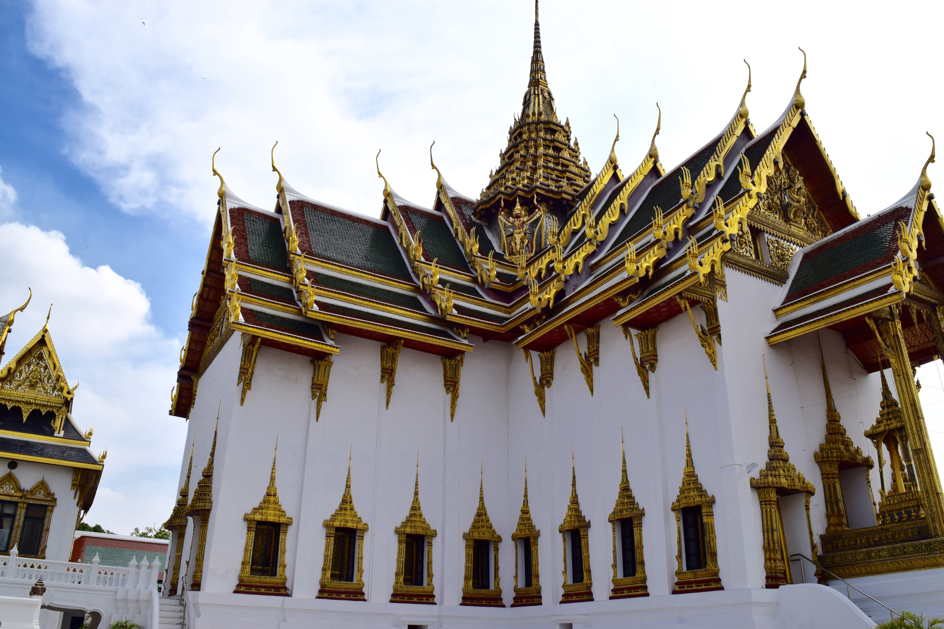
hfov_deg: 67.4
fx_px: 708
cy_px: 314
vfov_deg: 47.9
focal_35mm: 27
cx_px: 472
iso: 250
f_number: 11
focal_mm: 18
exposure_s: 1/500
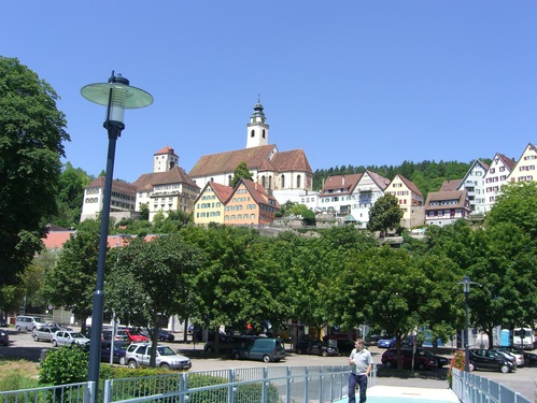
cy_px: 202
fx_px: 590
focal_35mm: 38
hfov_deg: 48.9
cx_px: 268
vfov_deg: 37.8
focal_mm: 7.9
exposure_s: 1/500
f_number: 4
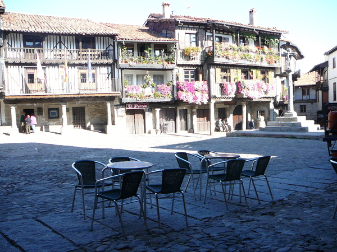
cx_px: 168
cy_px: 126
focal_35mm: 35
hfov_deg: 52.6
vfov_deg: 40.7
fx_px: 341
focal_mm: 5.2
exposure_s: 1/250
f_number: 2.8
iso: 80
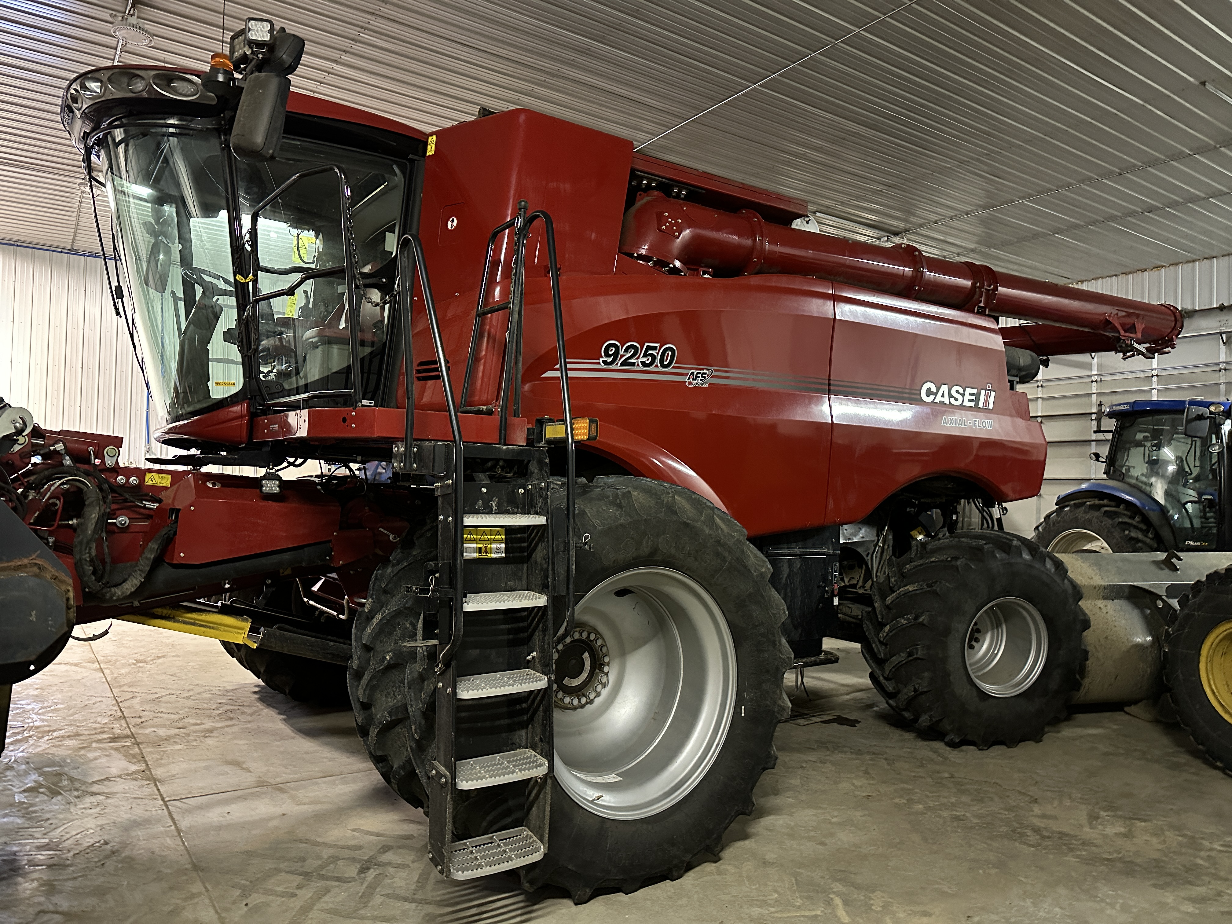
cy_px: 462
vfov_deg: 56.8
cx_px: 616
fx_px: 854
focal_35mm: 24
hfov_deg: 71.6
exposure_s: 1/30
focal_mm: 6.86
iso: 1000
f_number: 1.78
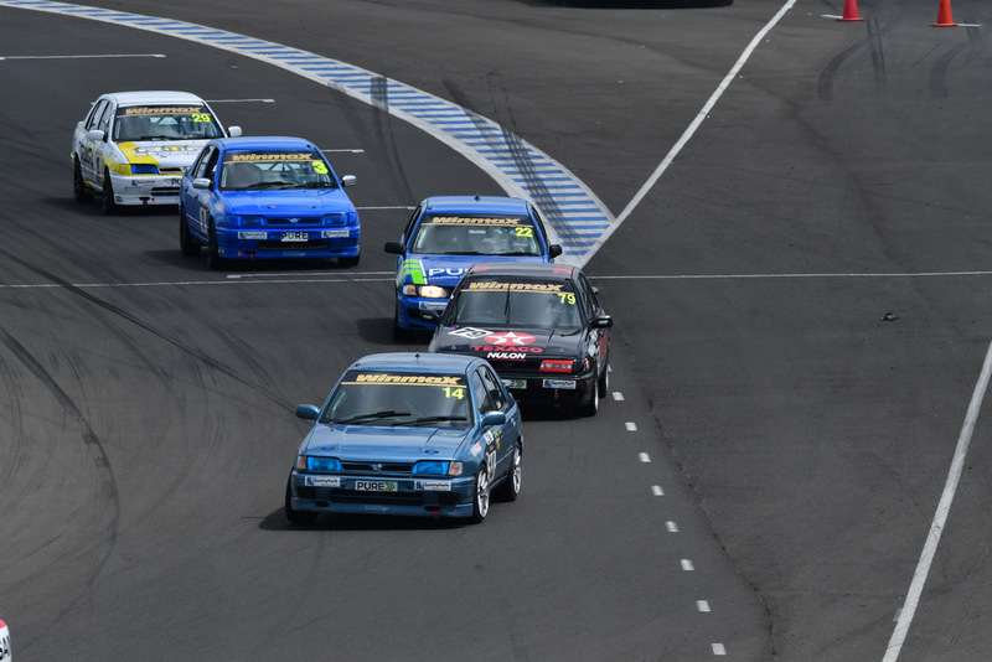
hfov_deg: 4.0
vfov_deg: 2.7
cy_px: 331
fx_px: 14058
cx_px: 496
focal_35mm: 510
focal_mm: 340
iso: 250
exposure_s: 1/640
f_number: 10
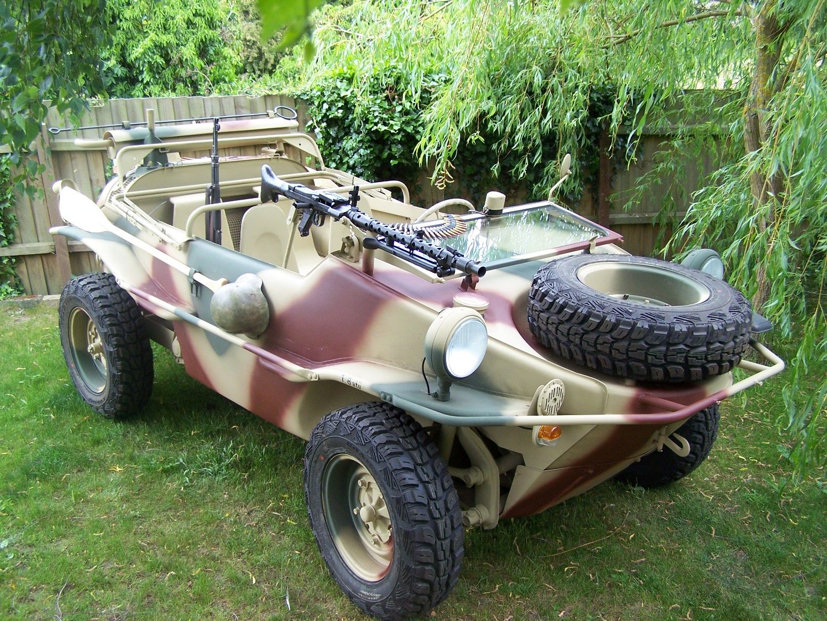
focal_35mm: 38
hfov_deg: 49.0
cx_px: 414
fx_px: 908
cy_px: 310
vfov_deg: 37.7
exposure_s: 1/80
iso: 100
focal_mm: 6.3
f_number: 2.8
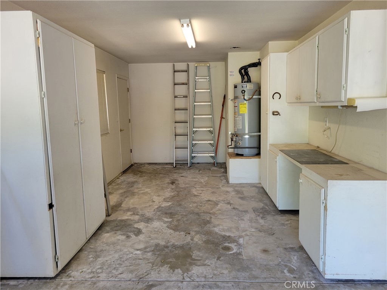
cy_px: 145
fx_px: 291
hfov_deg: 67.3
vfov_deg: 53.1
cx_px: 194
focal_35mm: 26
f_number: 1.8
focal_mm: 5.4
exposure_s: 1/120
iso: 100
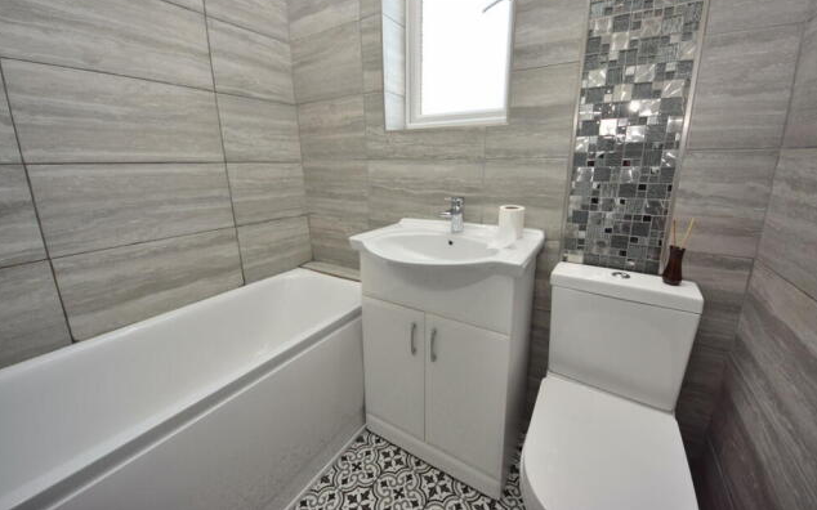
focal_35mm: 21
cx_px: 413
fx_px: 457
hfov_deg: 83.6
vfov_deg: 58.3
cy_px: 231
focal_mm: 13
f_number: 5.6
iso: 400
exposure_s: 1/125
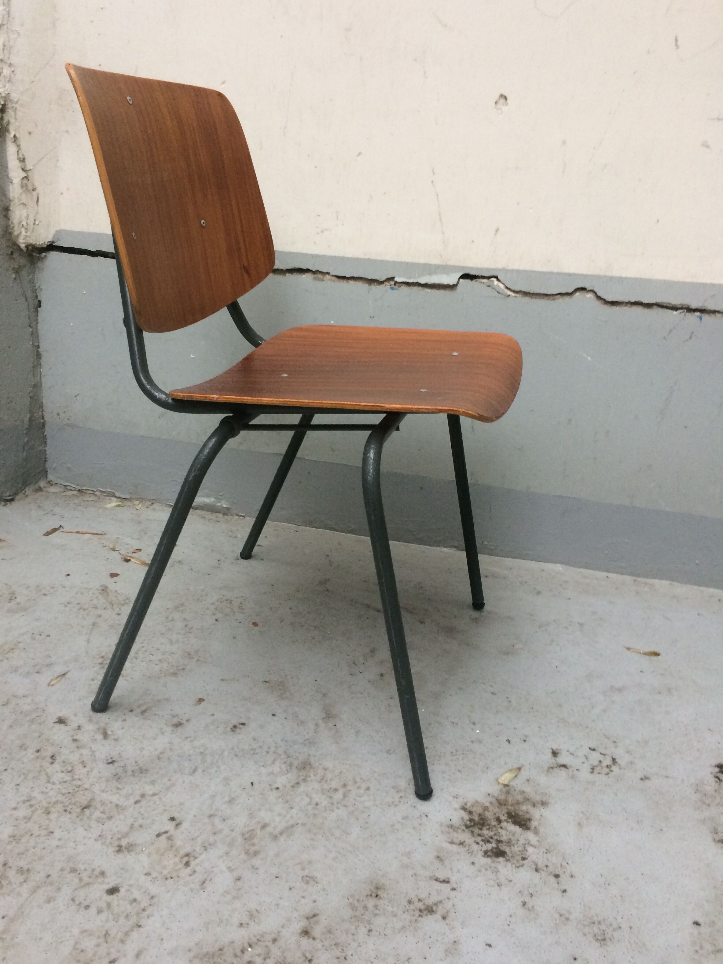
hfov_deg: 46.8
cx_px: 350
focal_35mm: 30
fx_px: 836
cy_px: 475
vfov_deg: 60.0
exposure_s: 1/33
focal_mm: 4.15
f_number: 2.2
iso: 80
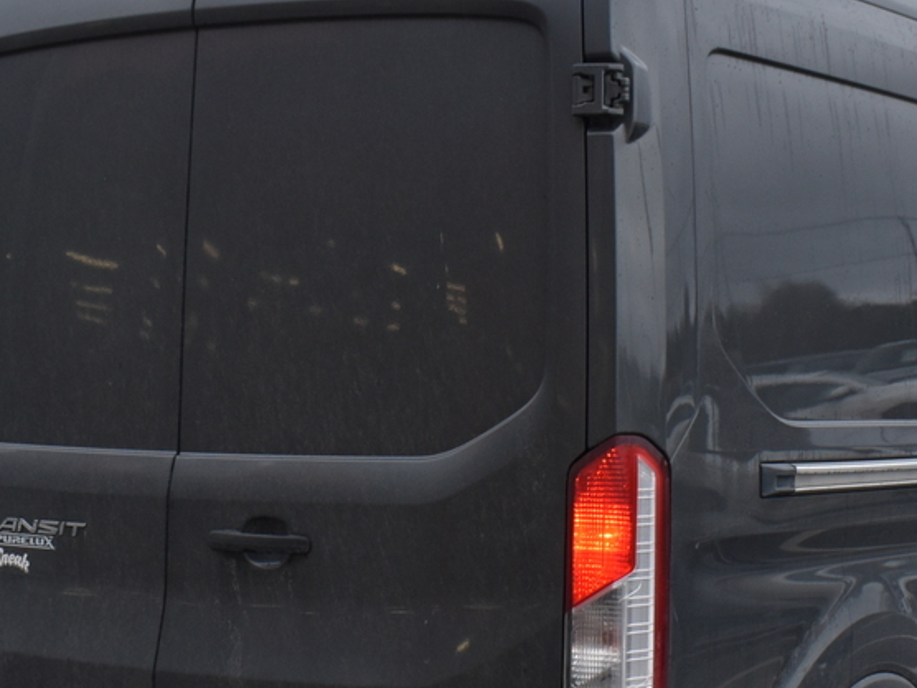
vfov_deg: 17.6
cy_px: 416
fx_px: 2225
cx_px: 496
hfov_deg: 23.3
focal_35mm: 84
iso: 400
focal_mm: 20
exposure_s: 1/125
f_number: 5.6
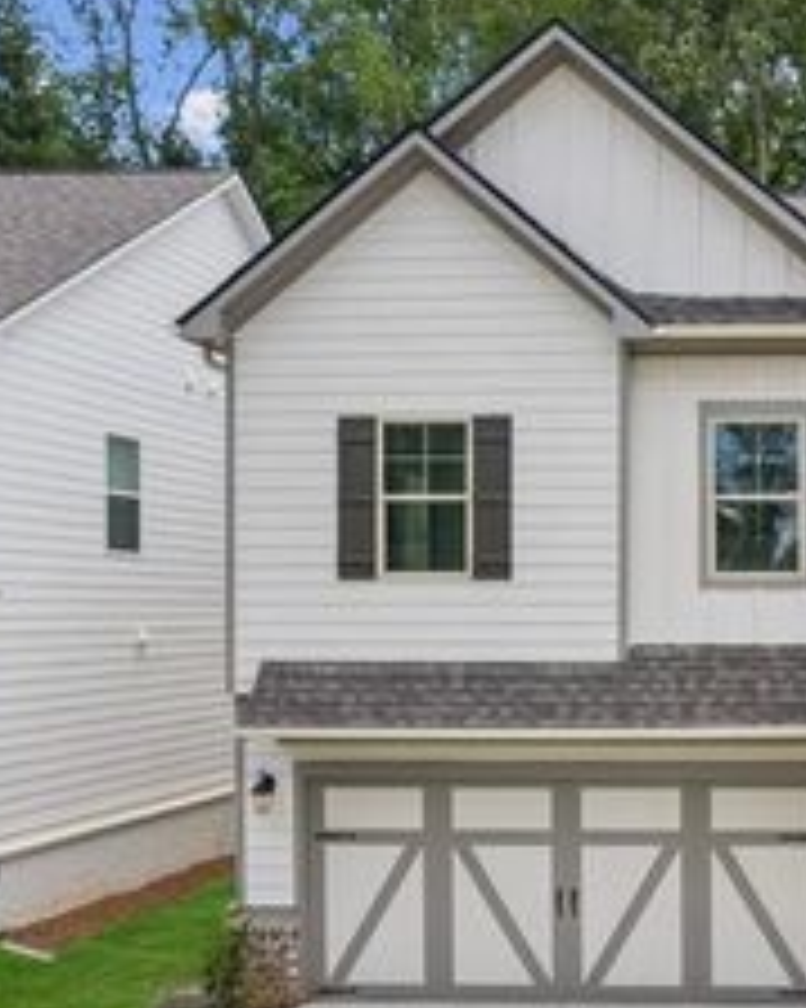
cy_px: 605
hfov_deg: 29.7
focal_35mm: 46
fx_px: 1373
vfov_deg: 40.2
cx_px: 869
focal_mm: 8.38
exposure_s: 1/1250
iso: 100
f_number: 2.8
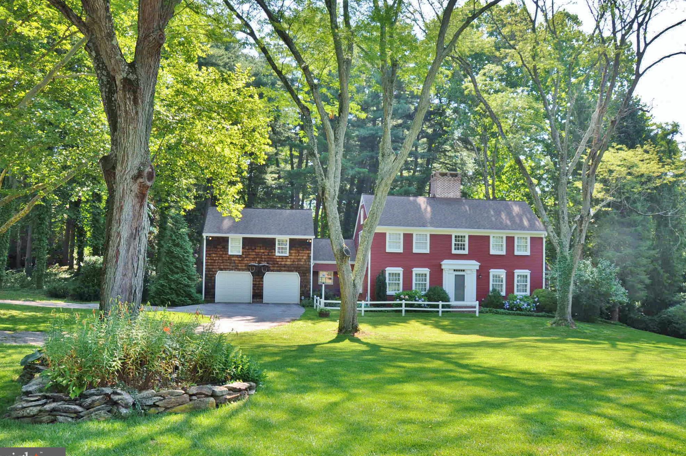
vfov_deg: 46.3
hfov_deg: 65.5
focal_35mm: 28
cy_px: 236
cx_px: 345
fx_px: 533
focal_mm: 18
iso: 250
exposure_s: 1/80
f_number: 9
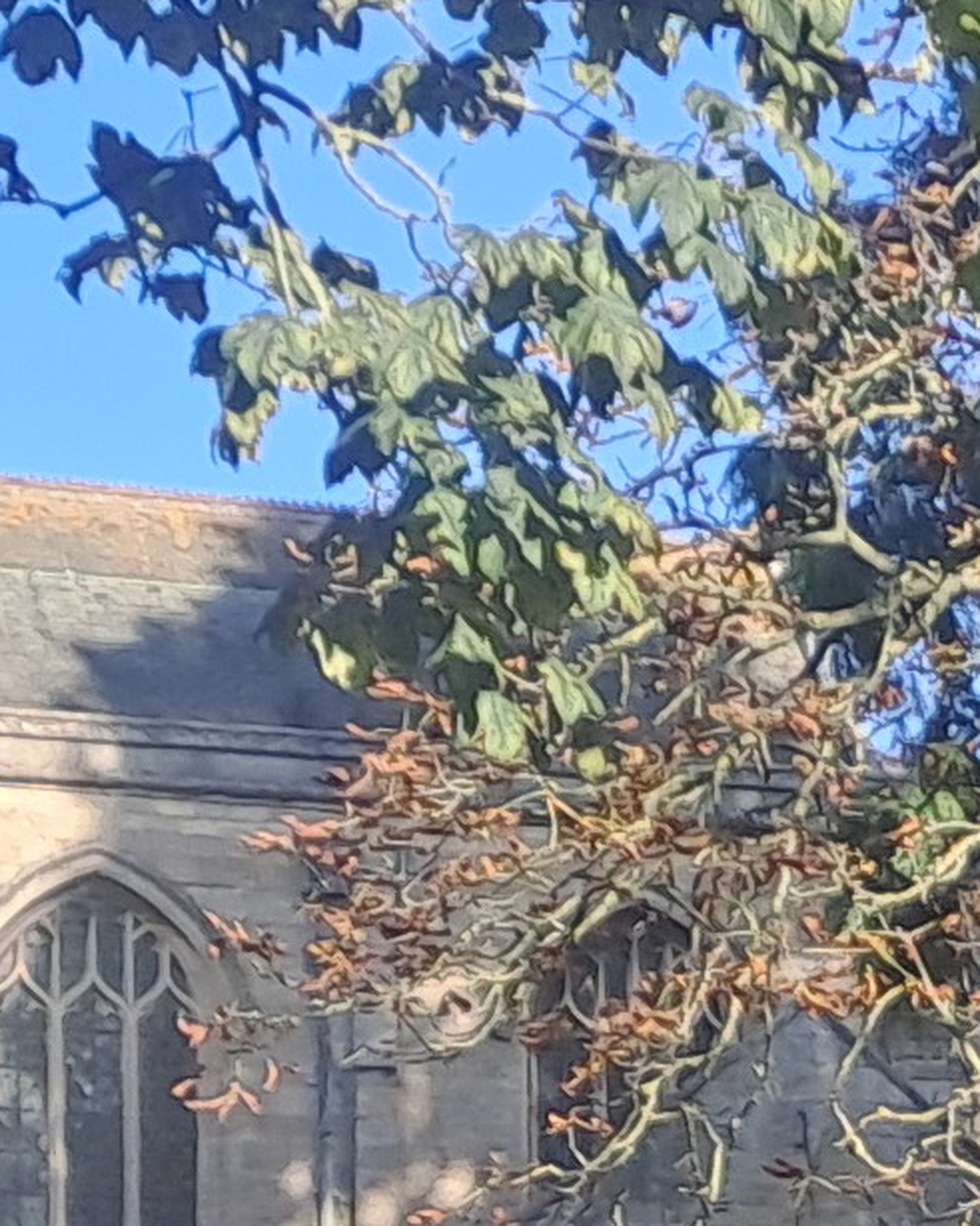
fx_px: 5766
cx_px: 1605
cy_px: 1995
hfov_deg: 9.4
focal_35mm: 159
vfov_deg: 11.5
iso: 30
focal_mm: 4.65
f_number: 1.8
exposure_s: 1/755
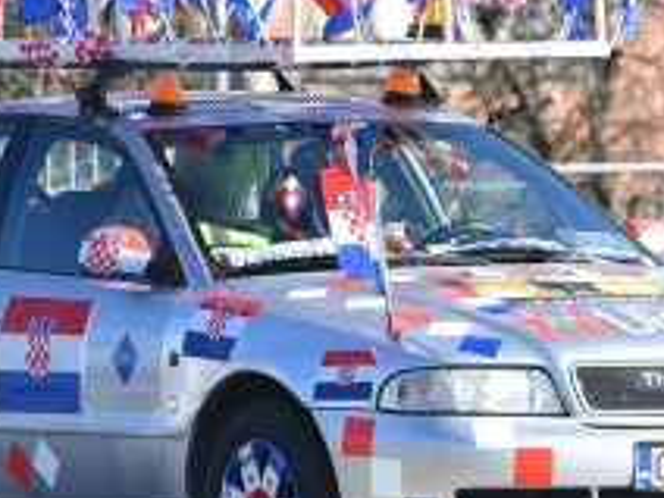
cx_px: 163
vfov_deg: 2.2
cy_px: -17
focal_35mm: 690
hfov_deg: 2.9
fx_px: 13235
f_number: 5
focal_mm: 200
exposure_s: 1/1600
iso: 200
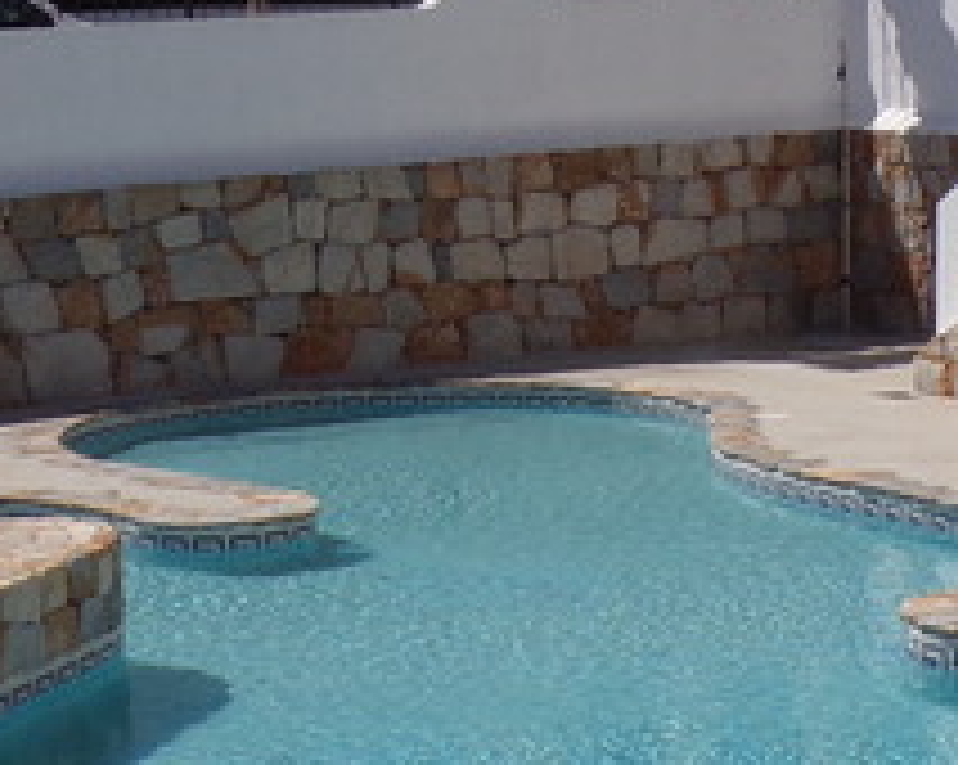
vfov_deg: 15.5
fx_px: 2804
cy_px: 497
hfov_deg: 19.4
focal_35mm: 99
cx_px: 504
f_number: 5.8
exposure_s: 1/900
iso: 80
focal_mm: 4.3
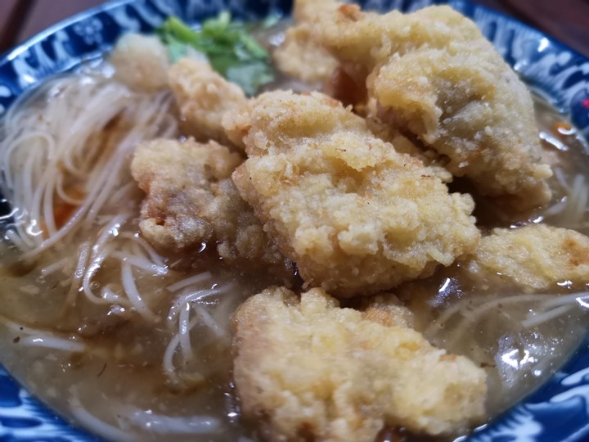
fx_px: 459
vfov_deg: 51.4
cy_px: 221
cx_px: 294
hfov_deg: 65.3
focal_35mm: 27
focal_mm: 3.95
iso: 500
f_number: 4
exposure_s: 1/25
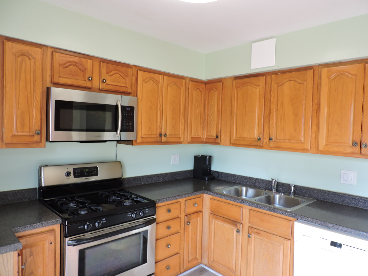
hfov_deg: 71.6
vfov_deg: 56.8
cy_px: 138
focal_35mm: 24
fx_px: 255
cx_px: 184
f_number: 3
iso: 220
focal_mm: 4.3
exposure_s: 1/30
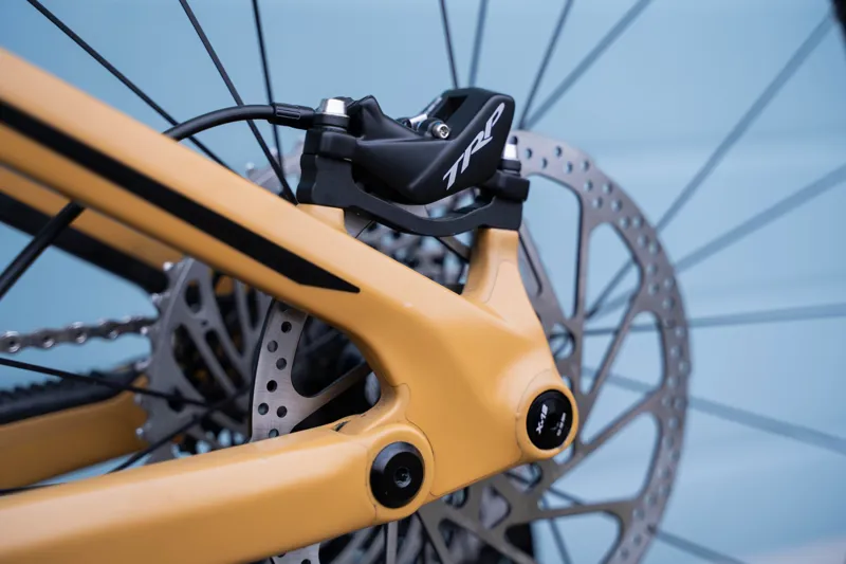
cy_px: 282
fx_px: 1527
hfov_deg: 31.0
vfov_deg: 20.9
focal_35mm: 65
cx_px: 423
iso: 500
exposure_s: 1/500
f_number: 3.5
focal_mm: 65
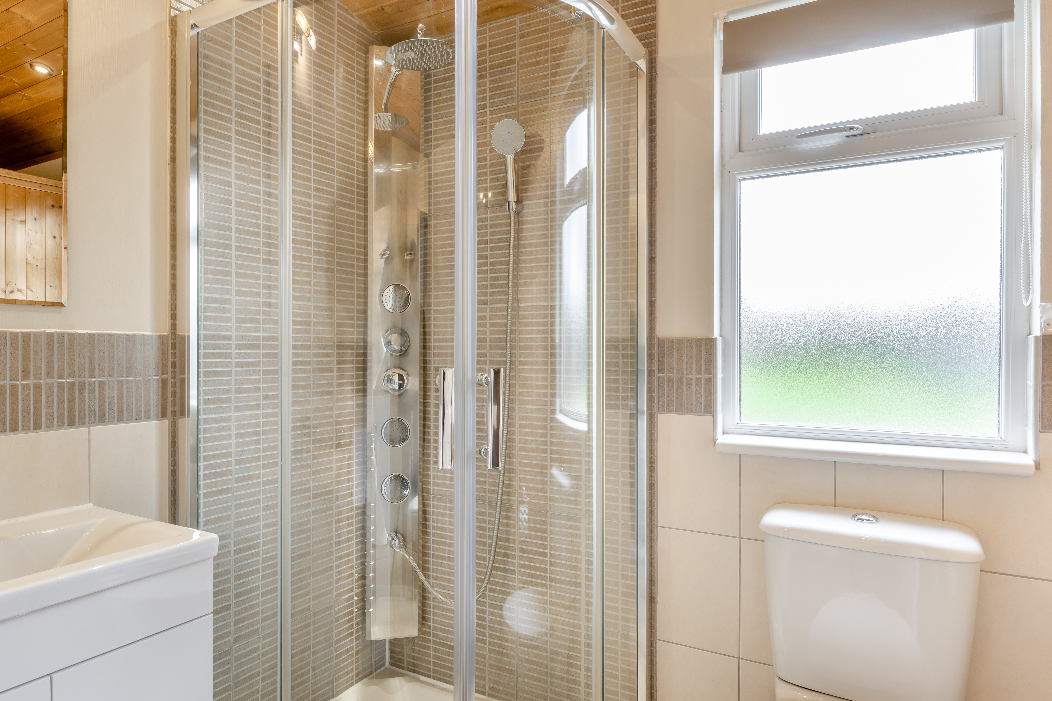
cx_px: 337
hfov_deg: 74.1
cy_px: 346
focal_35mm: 23
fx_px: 663
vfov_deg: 55.8
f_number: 11
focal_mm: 16.5
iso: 100
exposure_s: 1/2
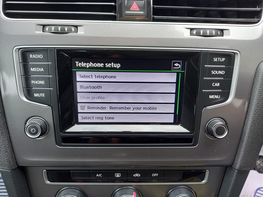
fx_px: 190
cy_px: 98
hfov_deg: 69.4
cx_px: 132
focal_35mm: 25
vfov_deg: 54.9
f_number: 2
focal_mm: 4.6
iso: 200
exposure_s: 1/30
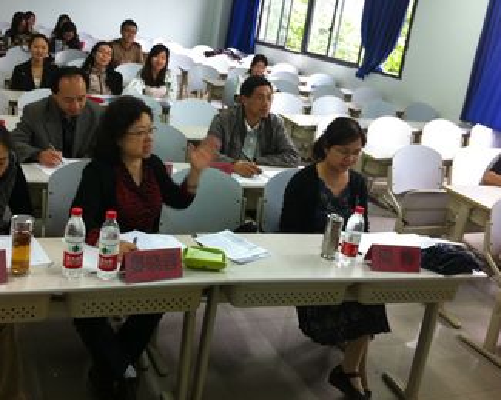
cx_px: 197
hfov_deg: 43.6
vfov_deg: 35.6
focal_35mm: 42
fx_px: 623
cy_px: 178
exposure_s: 1/17
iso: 125
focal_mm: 3.85
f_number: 2.8
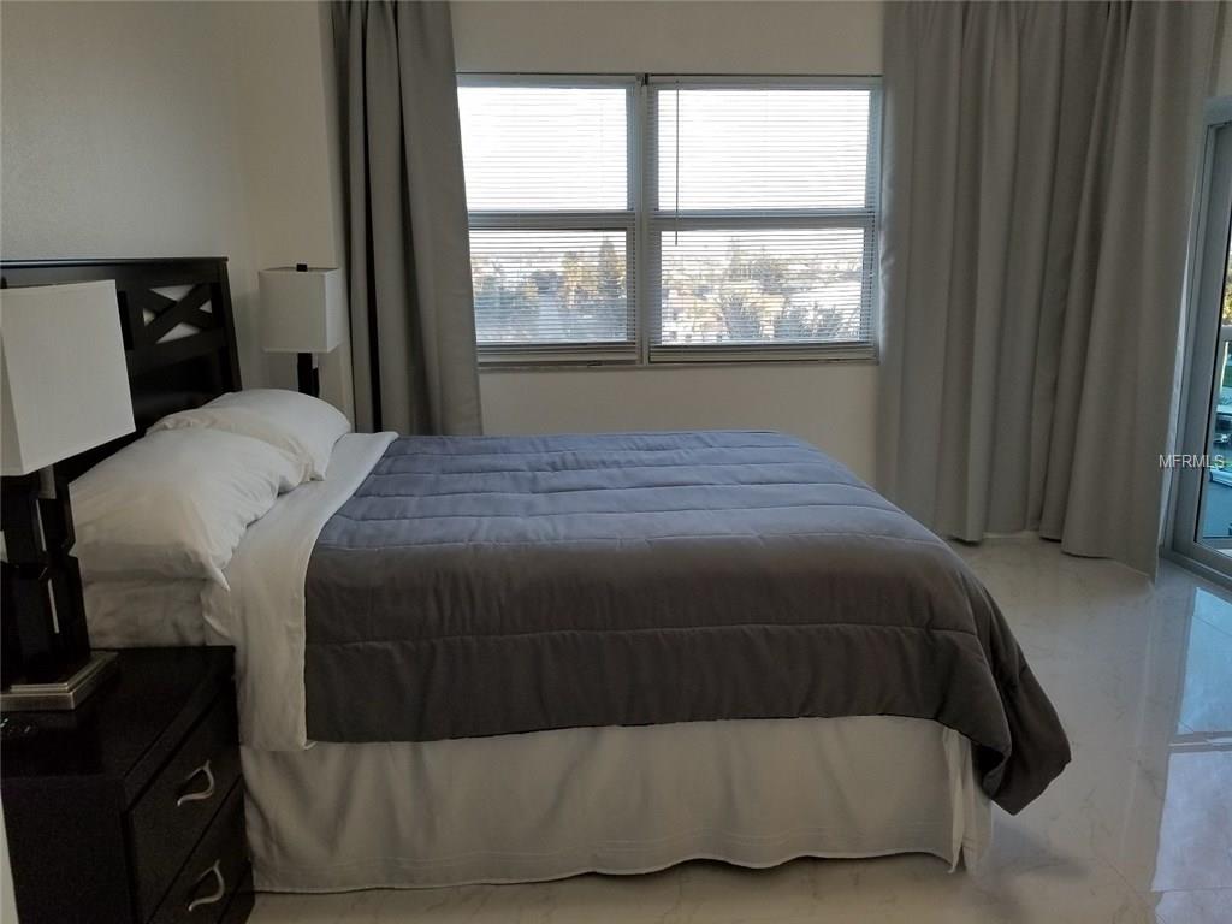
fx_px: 925
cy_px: 462
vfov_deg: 53.1
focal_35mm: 26
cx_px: 616
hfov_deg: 67.3
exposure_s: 1/60
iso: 100
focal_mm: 4.3
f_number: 1.7
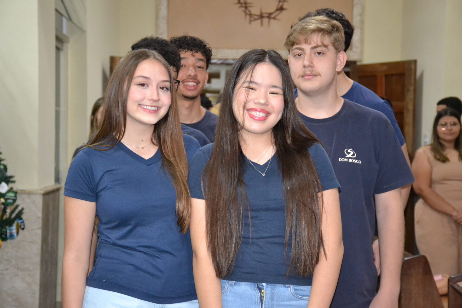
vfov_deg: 15.2
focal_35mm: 90
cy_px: 154
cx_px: 231
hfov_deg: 22.6
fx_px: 1155
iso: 3200
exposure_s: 1/60
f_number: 5
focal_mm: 60
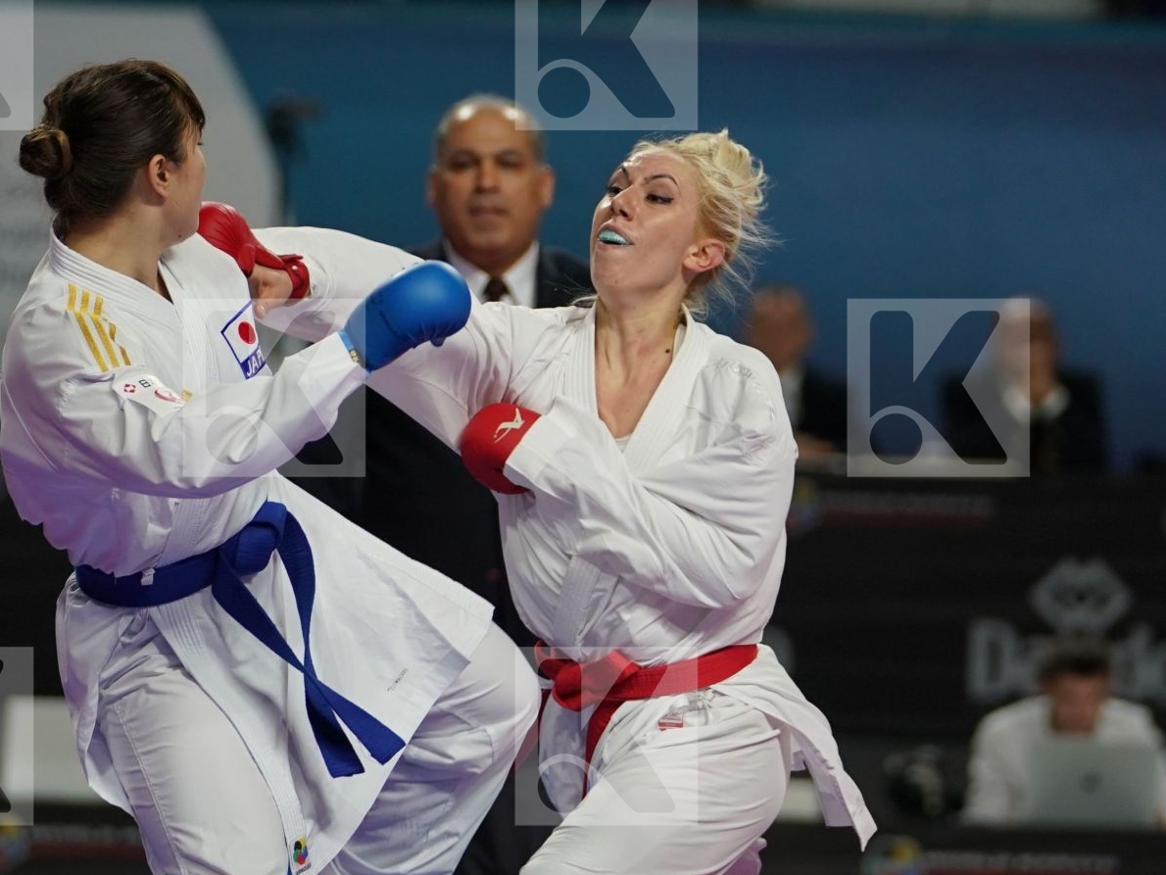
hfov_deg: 5.7
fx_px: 11657
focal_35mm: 346
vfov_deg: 4.3
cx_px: 607
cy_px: 388
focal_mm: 159
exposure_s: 1/1000
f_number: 2.8
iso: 1000
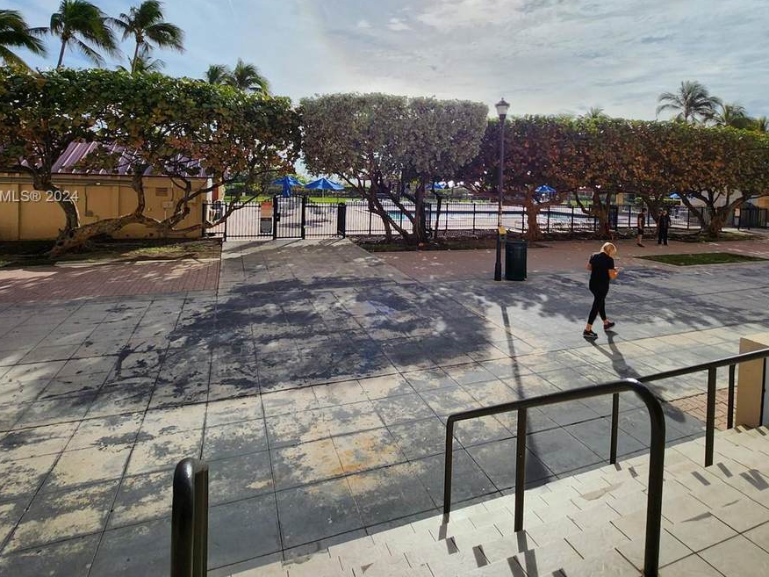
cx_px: 416
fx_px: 422
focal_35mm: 19
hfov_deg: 84.5
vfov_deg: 67.0
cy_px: 198
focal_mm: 1.74
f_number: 2.2
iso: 32
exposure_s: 1/2930
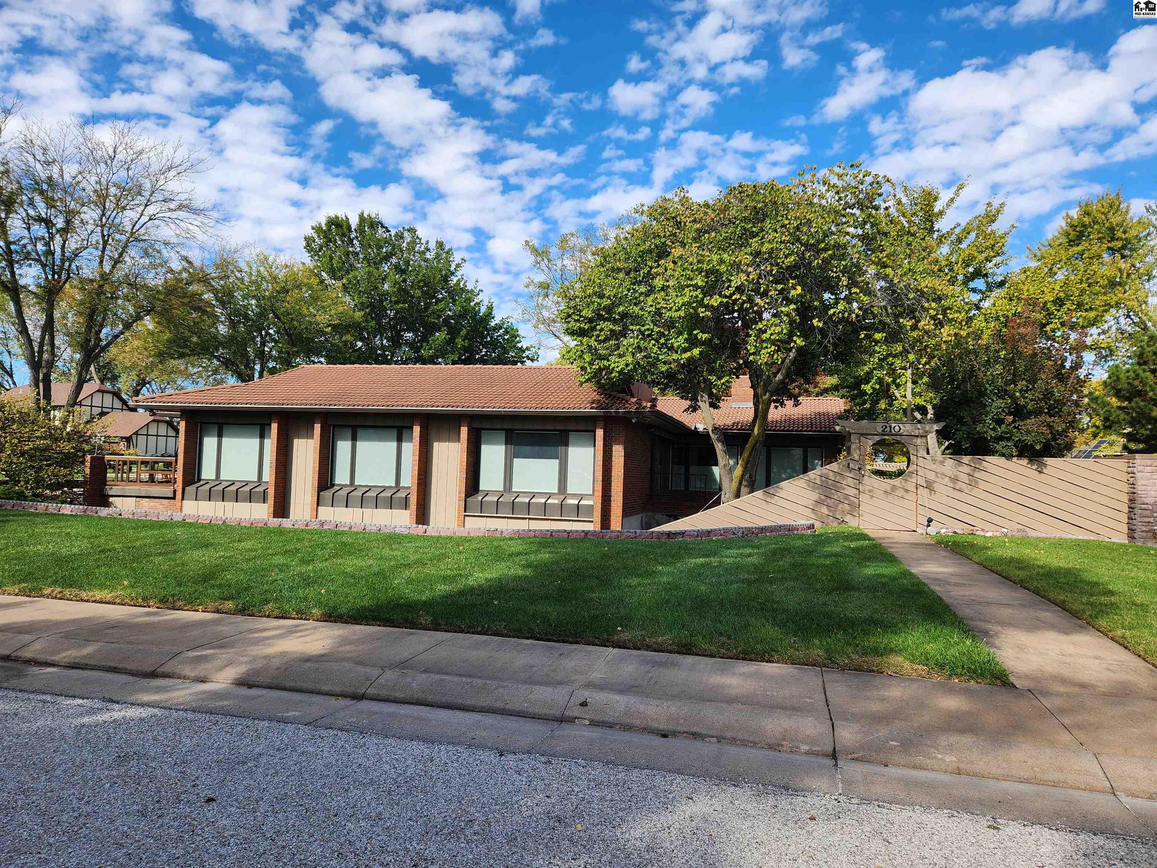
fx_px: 769
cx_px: 578
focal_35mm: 23
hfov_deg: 73.9
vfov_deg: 58.9
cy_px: 434
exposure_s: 1/1038
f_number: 1.8
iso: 20
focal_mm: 5.4
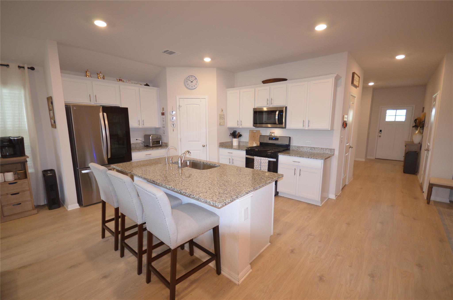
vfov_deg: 77.1
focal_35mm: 15
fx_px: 188
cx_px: 226
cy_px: 150
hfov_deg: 100.5
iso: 800
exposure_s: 1/60
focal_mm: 10
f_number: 4
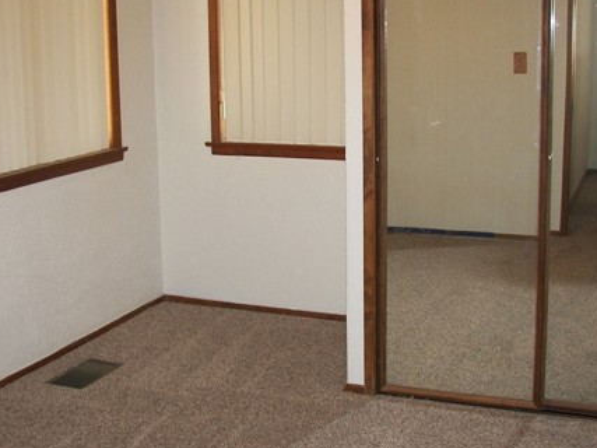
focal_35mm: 54
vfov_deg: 27.0
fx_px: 931
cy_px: 232
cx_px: 268
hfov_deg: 35.5
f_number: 2.8
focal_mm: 6
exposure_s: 1/30
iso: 100
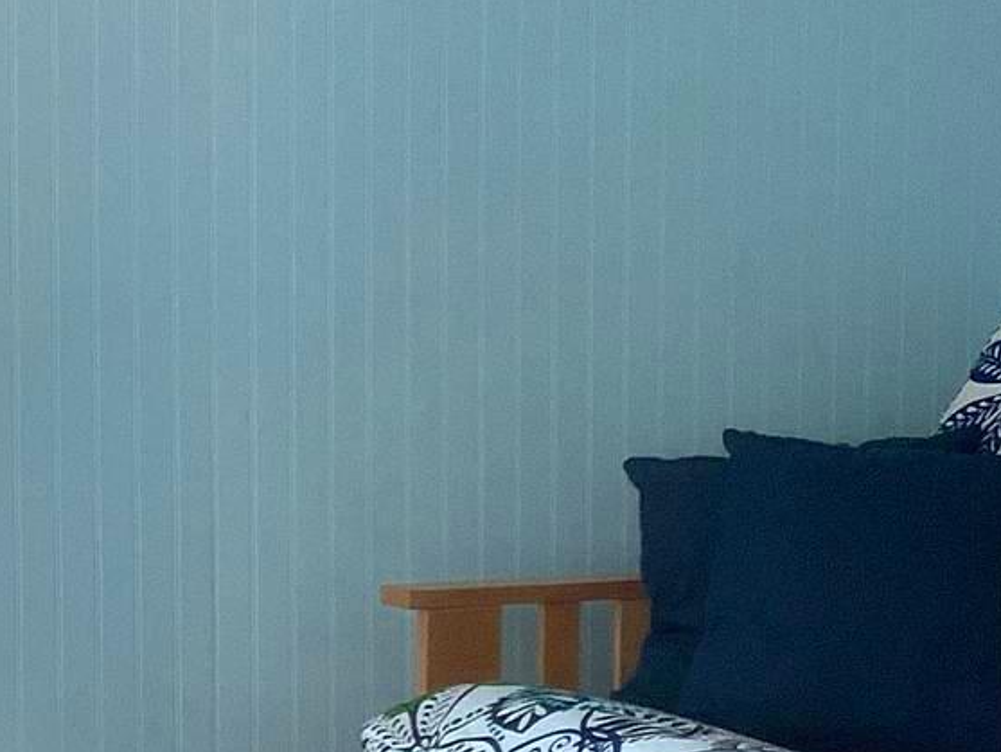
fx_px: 3297
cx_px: 47
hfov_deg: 17.0
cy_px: 540
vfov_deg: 13.0
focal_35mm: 114
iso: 50
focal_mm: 3.3
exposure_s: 1/120
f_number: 2.4
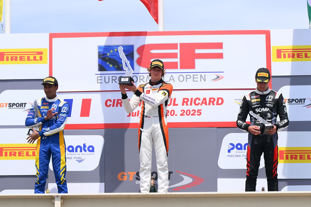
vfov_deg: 8.3
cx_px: 156
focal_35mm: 165
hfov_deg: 12.5
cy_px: 104
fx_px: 1425
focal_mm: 110
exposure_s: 1/800
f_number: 5.6
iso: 400
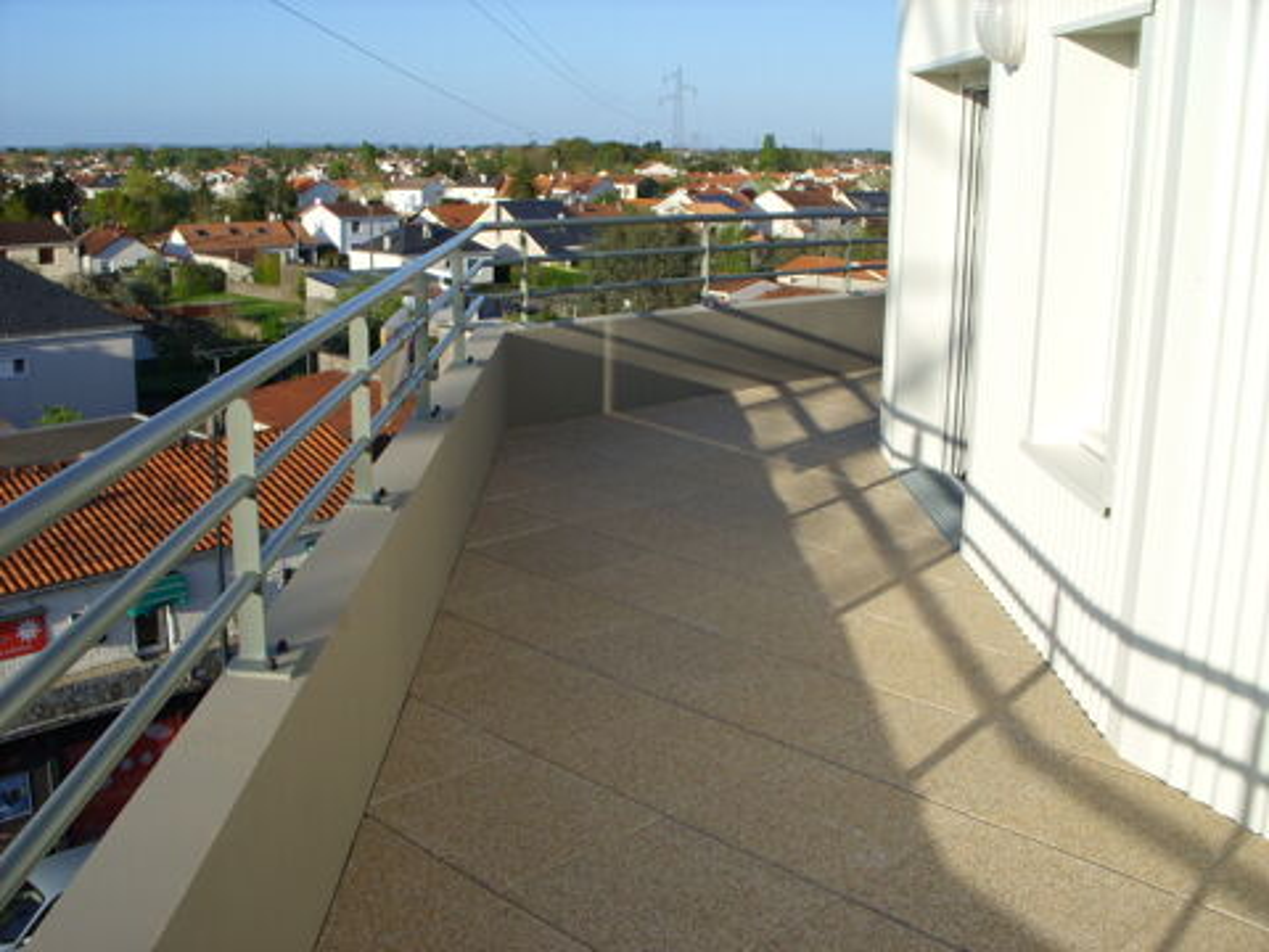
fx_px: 1393
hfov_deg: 49.0
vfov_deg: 37.7
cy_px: 476
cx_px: 634
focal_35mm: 38
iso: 50
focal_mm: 7.8
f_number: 7.4
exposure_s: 1/192
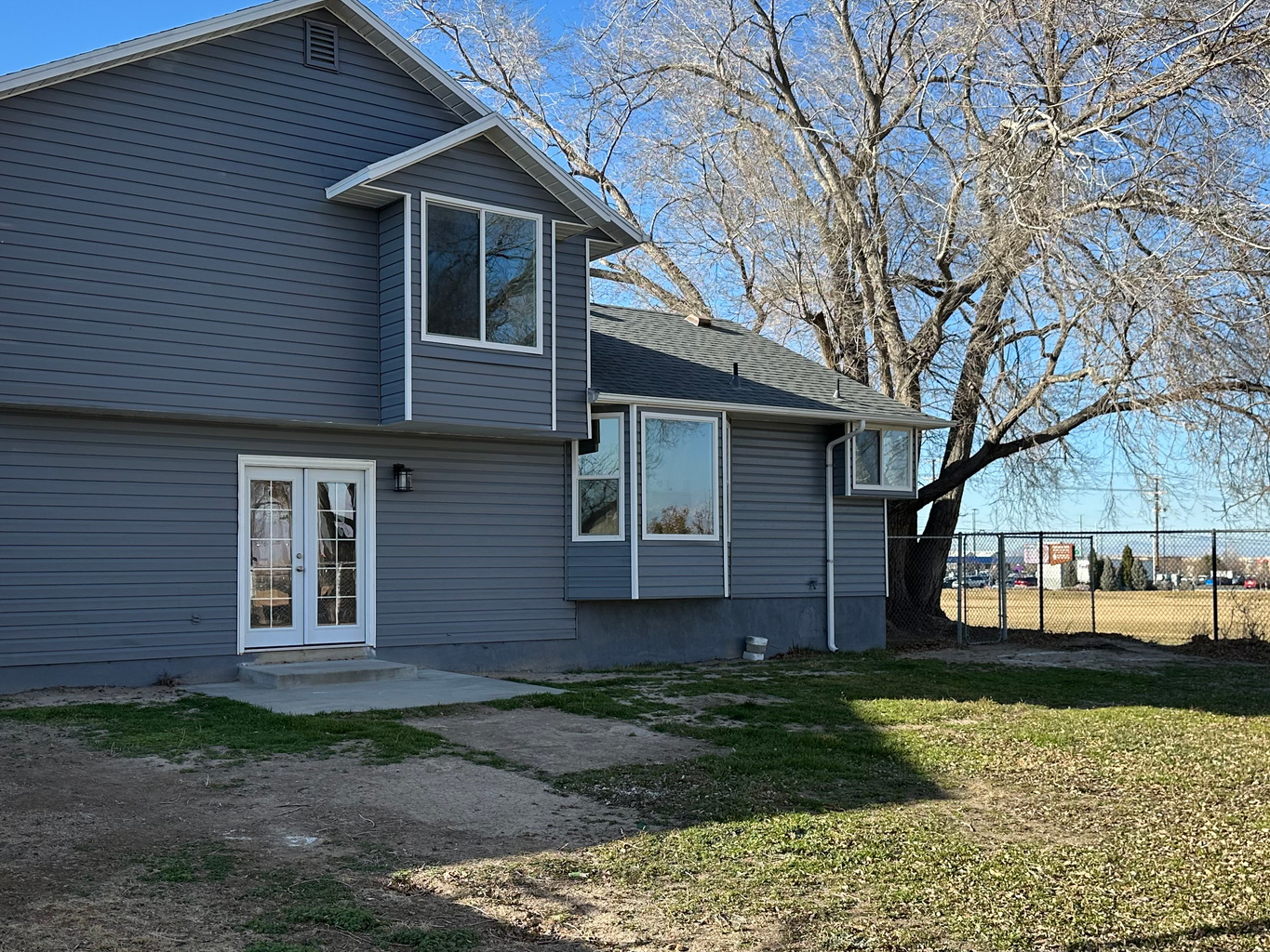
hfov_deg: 51.2
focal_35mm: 36
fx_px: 1321
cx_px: 546
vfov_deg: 39.6
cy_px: 514
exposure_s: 1/2028
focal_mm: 6.86
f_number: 1.78
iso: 80
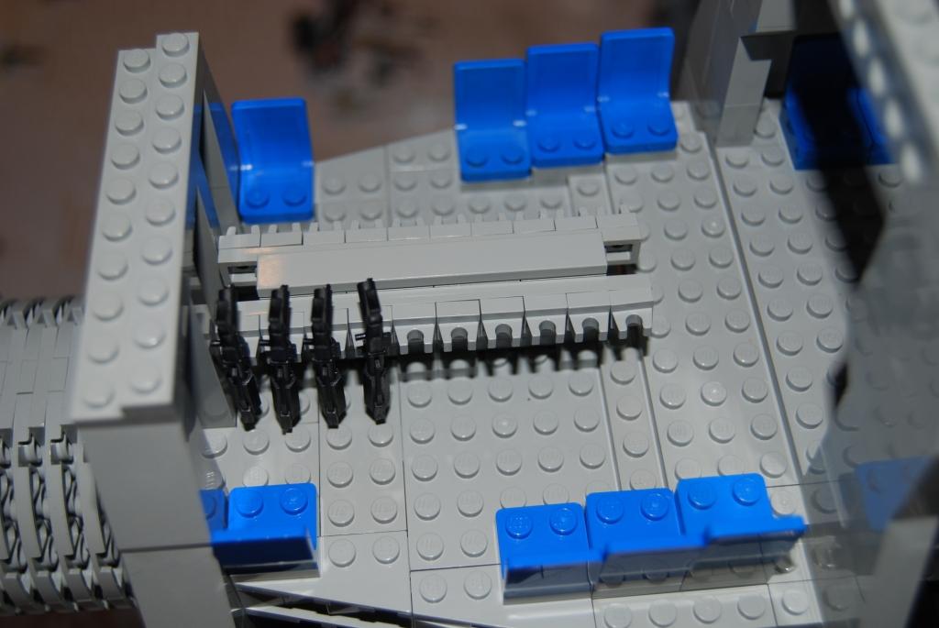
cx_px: 470
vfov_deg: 29.0
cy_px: 314
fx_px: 1214
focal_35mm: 46
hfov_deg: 42.3
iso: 100
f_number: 4.5
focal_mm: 31
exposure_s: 1/125
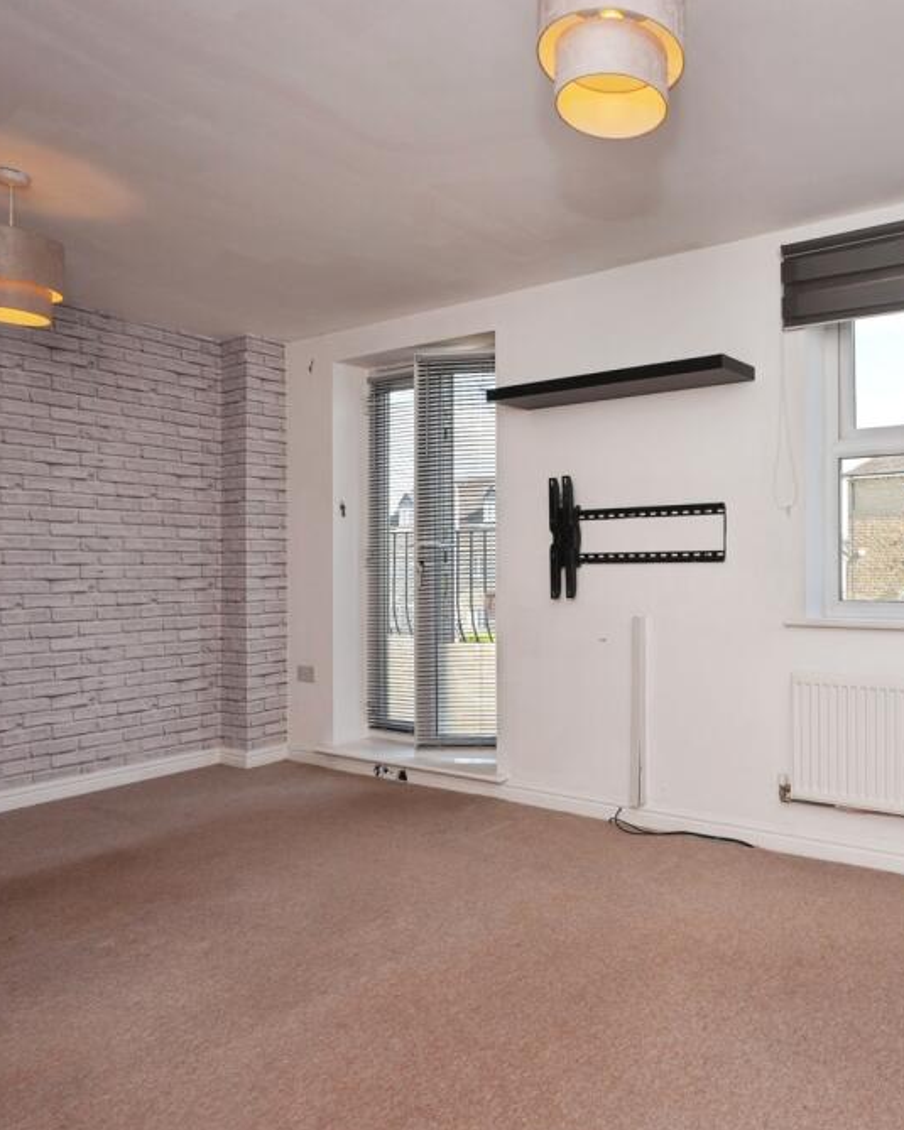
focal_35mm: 23
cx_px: 711
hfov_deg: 56.8
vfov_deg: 72.6
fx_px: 769
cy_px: 561
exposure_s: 1/30
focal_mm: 16
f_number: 8
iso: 100
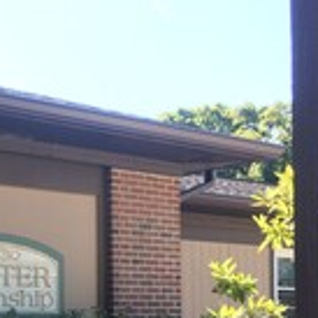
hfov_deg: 21.4
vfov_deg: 22.4
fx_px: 780
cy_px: 302
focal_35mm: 75
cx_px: -67
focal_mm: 4.15
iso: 25
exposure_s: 1/192
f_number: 2.2
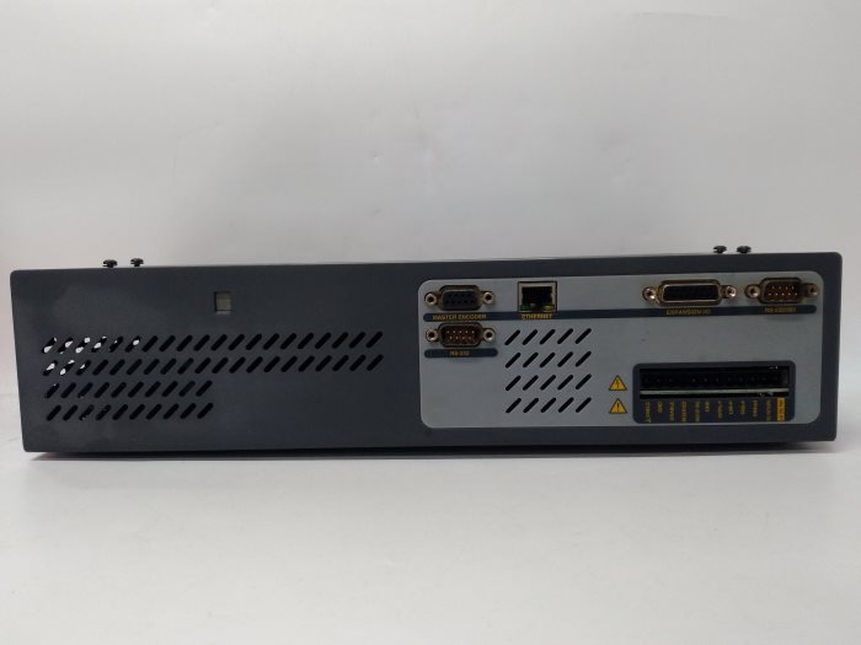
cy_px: 322
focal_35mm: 27
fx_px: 672
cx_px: 430
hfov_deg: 65.3
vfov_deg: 51.4
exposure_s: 1/33
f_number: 2
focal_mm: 3.79
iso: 238
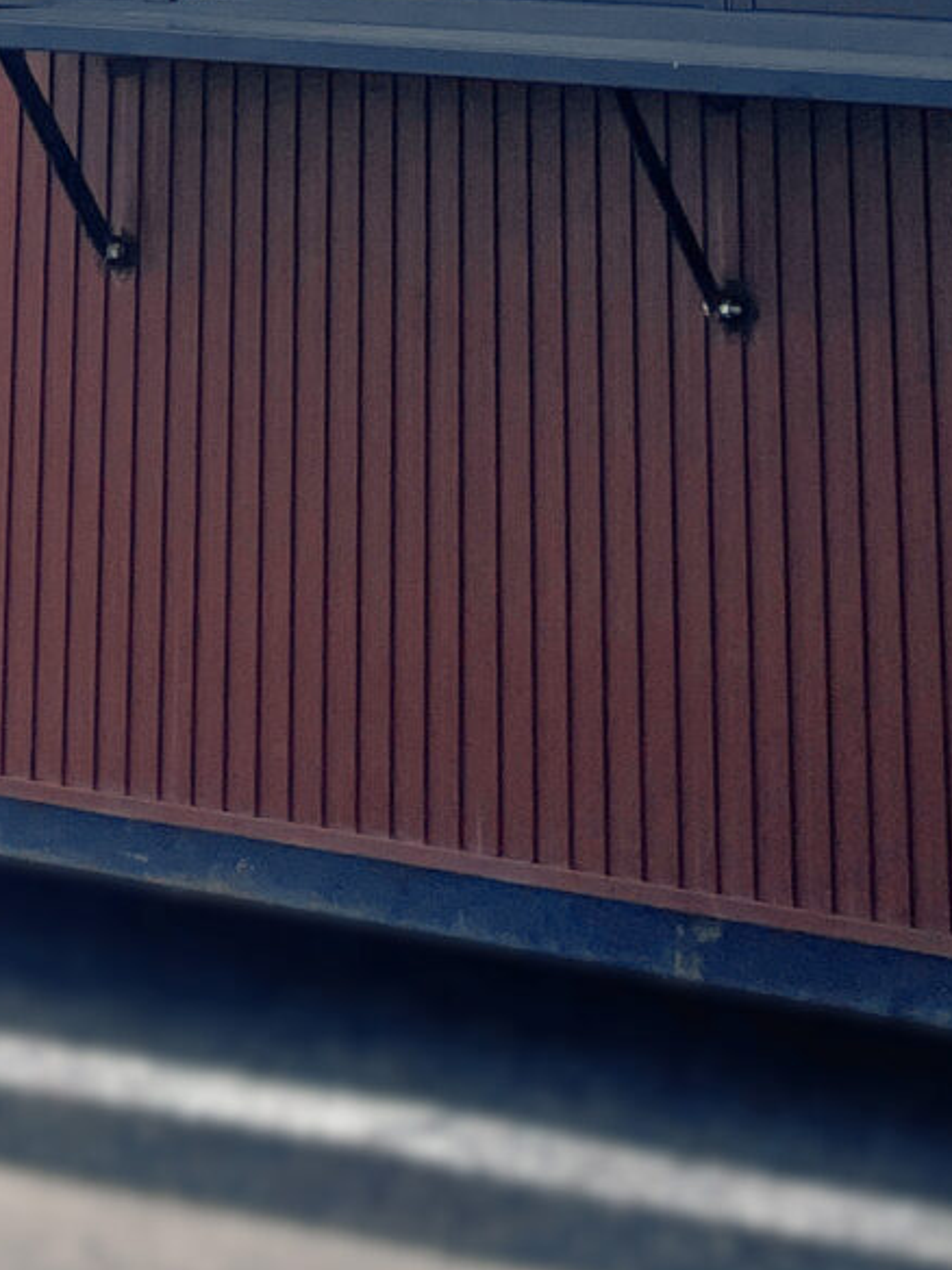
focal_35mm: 114
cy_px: -1370
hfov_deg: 13.0
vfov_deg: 14.1
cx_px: 287
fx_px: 4180
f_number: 1.6
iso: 32
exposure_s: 1/1304
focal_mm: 4.2
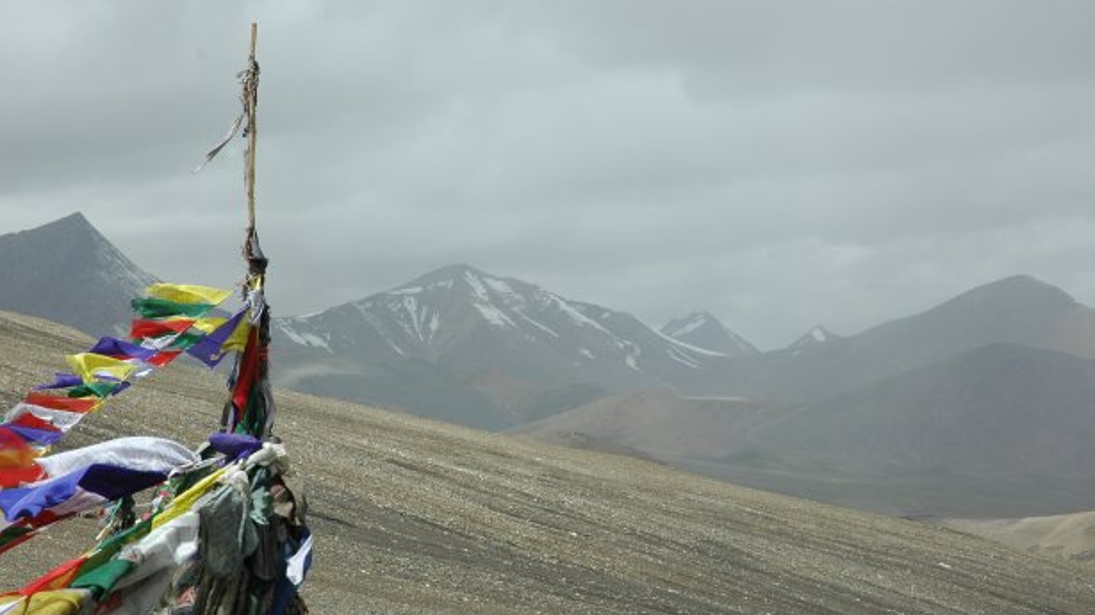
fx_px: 3745
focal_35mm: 129
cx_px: 503
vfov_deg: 9.4
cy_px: 360
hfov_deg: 16.6
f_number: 11
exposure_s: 1/400
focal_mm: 70
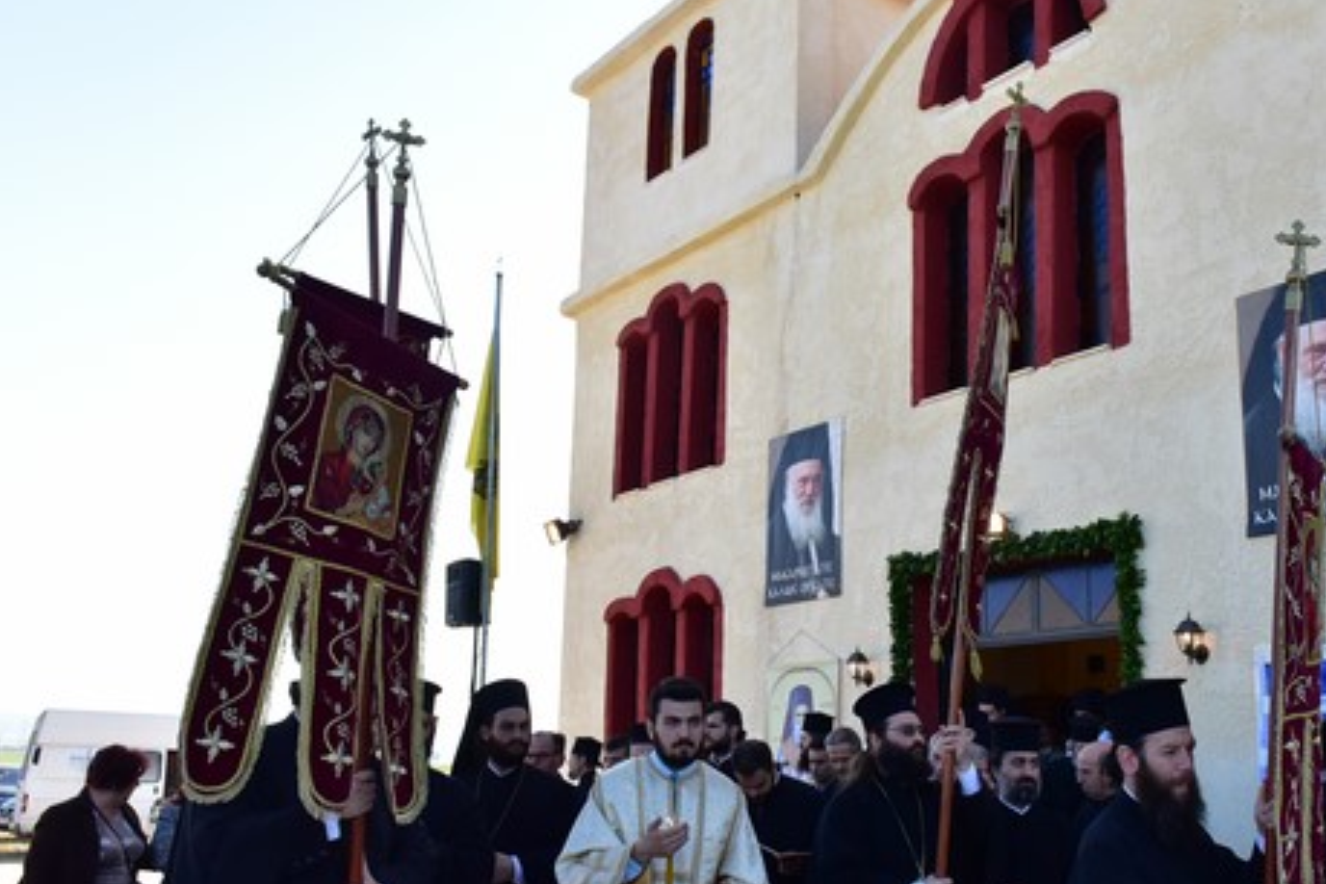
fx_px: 1252
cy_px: 555
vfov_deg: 38.6
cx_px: 884
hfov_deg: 54.7
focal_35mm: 34
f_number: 6.3
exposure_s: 1/2500
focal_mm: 24
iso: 2000
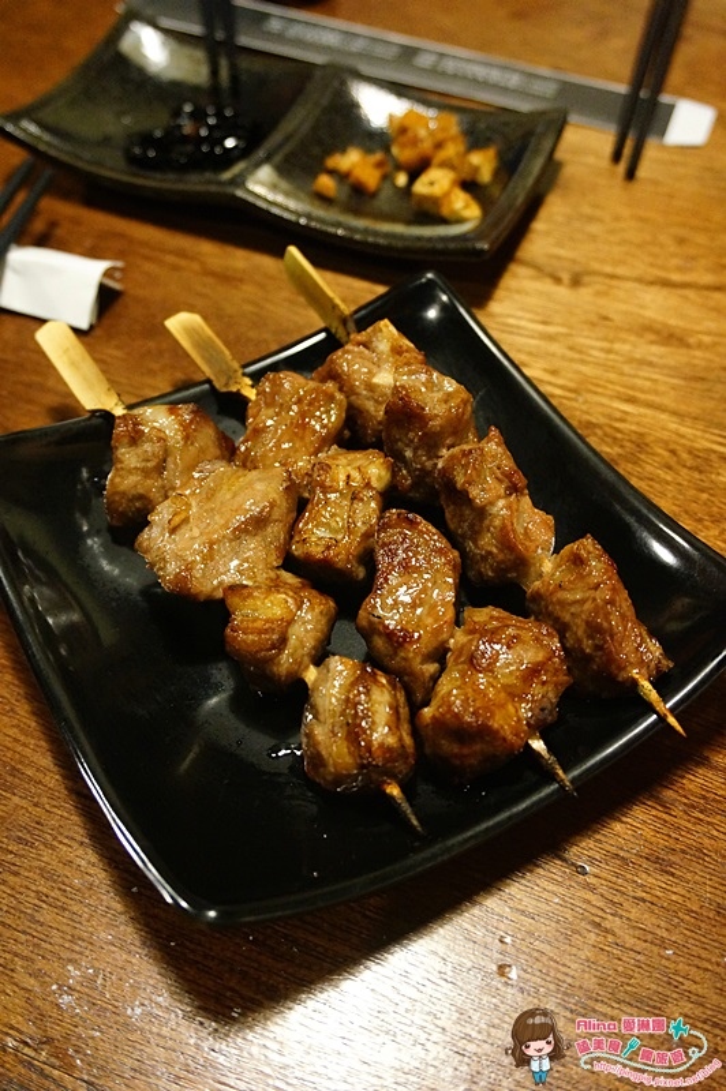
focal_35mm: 36
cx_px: 363
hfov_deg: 36.8
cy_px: 546
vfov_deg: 53.2
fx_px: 1091
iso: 3200
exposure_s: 1/50
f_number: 4.5
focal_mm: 24
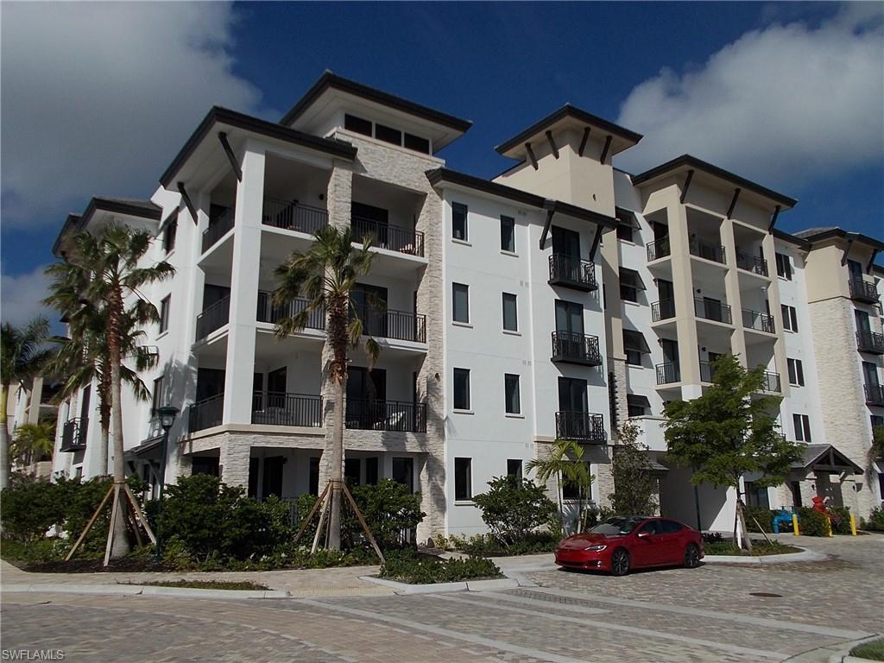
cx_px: 442
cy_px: 332
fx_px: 766
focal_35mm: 30
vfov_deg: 46.8
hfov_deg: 60.0
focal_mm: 5.3
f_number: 8.6
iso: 80
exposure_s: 1/500
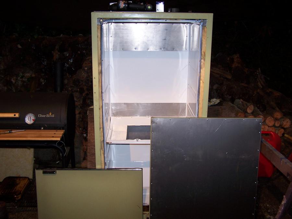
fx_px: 321
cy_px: 110
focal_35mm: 38
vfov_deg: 37.7
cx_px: 146
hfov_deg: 49.0
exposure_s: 1/60
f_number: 2.8
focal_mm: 6.3
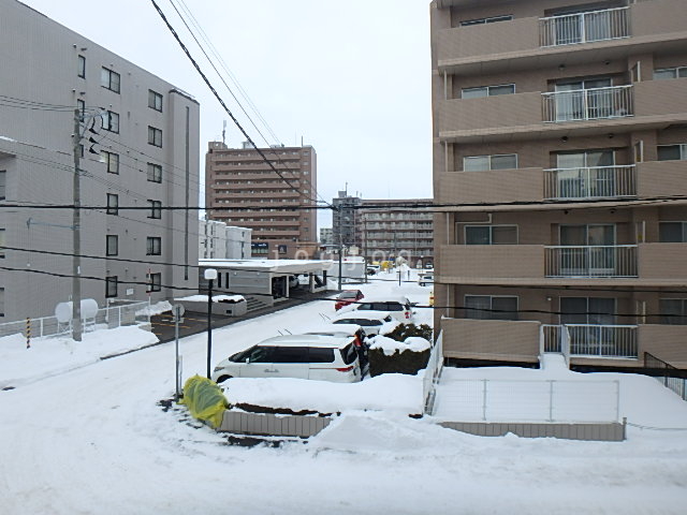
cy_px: 258
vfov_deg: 63.4
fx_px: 417
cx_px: 344
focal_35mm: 21
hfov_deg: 79.0
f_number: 3.5
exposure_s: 1/640
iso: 125
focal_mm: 3.7
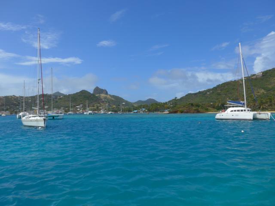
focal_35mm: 28
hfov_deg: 63.4
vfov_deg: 49.7
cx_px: 138
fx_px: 222
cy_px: 103
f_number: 3.2
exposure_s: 1/2000
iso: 80
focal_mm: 6
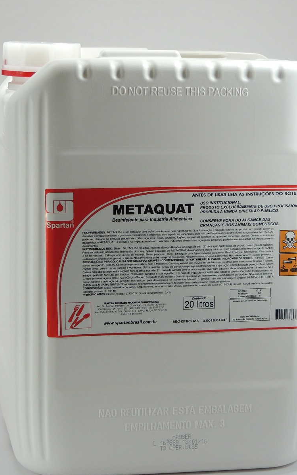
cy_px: 272
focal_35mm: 104
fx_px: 1347
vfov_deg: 20.0
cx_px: 164
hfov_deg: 12.6
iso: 280
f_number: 4
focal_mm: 15.1
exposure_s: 1/100
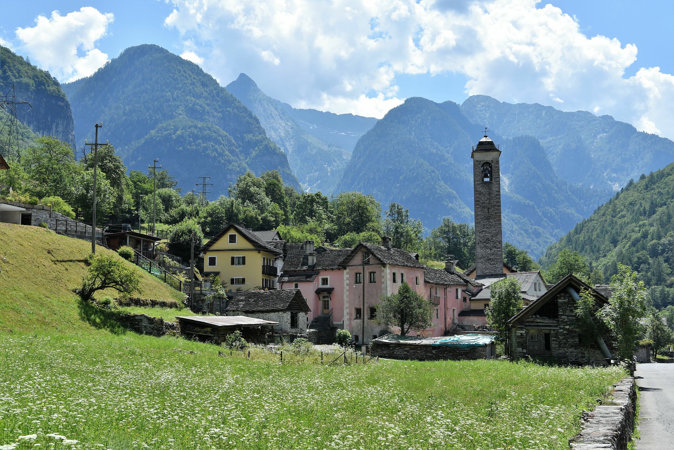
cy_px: 225
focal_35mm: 45
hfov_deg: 43.6
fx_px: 843
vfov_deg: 29.9
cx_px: 337
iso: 100
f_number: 8
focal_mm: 45
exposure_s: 1/320
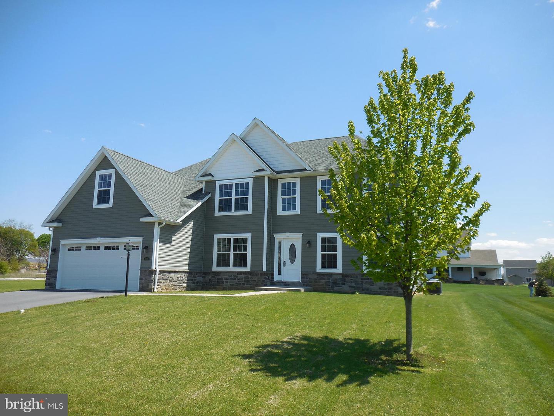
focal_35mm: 25
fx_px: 400
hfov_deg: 69.4
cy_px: 208
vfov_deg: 54.9
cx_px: 277
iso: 125
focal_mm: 4.5
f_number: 3.7
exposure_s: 1/800
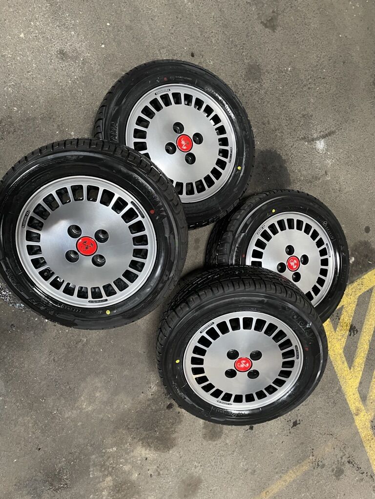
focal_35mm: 26
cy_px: 250
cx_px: 188
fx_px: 376
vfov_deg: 67.3
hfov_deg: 53.1
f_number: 1.6
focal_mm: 4.2
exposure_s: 1/36
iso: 640
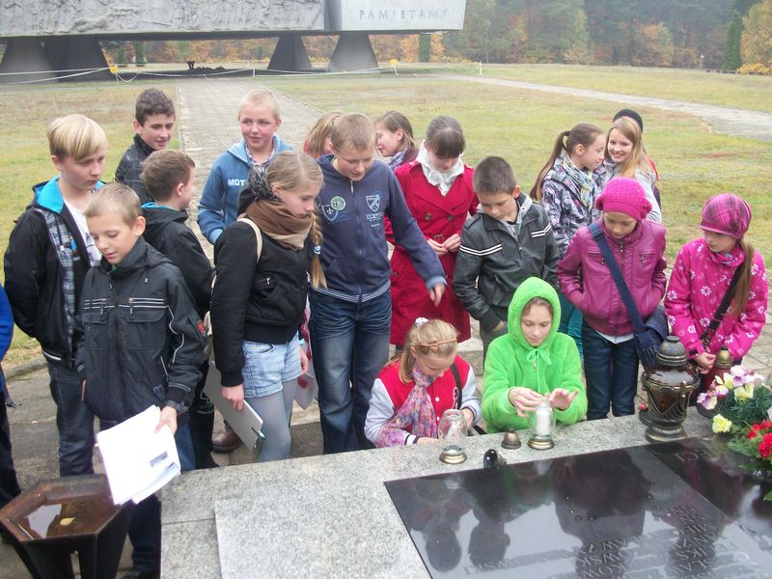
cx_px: 386
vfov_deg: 44.2
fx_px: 714
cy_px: 290
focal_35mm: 32
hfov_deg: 56.8
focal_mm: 5.7
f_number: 2.9
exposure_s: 1/50
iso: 80
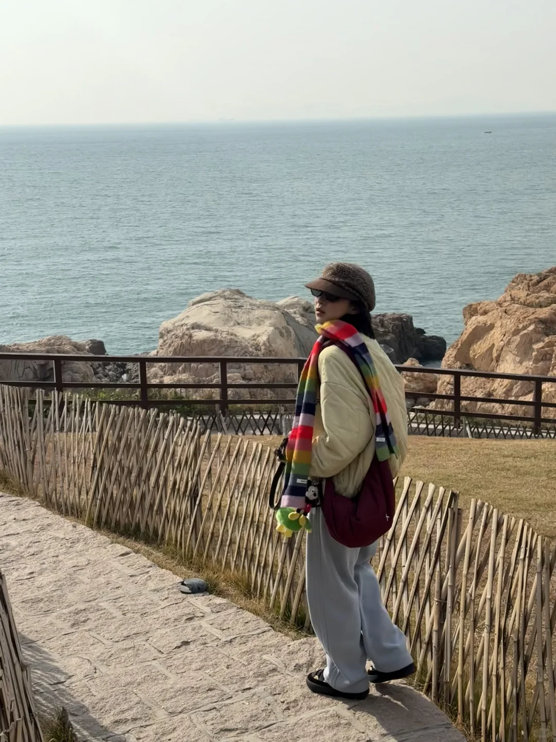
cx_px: 278
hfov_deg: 30.3
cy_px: 371
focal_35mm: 48
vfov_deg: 39.7
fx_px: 1028
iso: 64
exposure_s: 1/8772
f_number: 1.78
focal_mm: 6.76
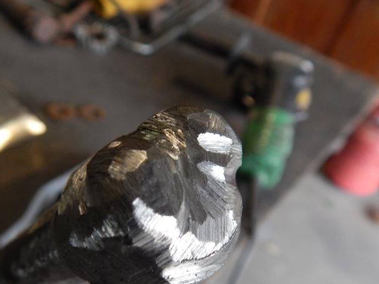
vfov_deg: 36.3
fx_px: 427
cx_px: 149
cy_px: 200
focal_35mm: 39
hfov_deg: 47.5
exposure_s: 1/80
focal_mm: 4
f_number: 3
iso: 400
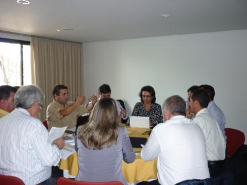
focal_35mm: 33
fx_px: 235
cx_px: 124
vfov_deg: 42.9
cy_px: 92
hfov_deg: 55.4
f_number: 2.8
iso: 160
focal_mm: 5.5
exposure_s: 1/30
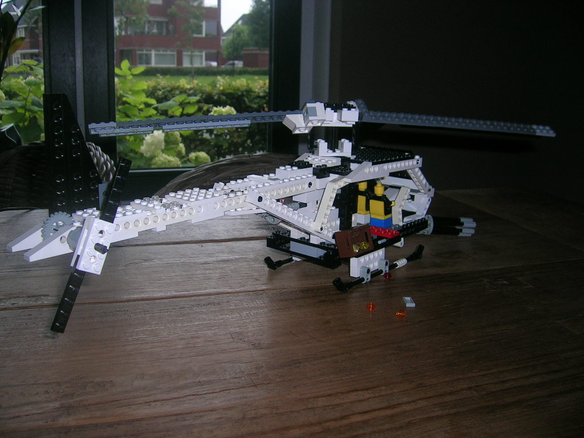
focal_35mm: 35
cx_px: 292
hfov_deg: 52.6
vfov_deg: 40.7
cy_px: 219
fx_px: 590
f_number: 2.8
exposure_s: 1/60.1
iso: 50
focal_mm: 5.4
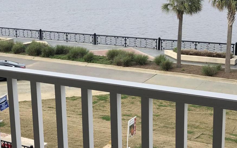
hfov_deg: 30.1
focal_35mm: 68
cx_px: 90
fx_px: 439
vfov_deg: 19.1
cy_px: 79
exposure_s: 1/1156
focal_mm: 4
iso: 20
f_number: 1.8
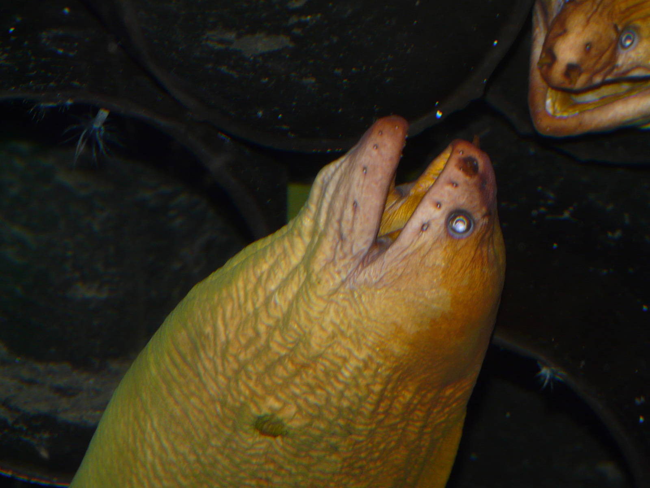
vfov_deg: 6.0
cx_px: 325
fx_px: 4657
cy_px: 244
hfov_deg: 8.0
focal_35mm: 248
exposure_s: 1/80
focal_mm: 40.8
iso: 125
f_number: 3.6
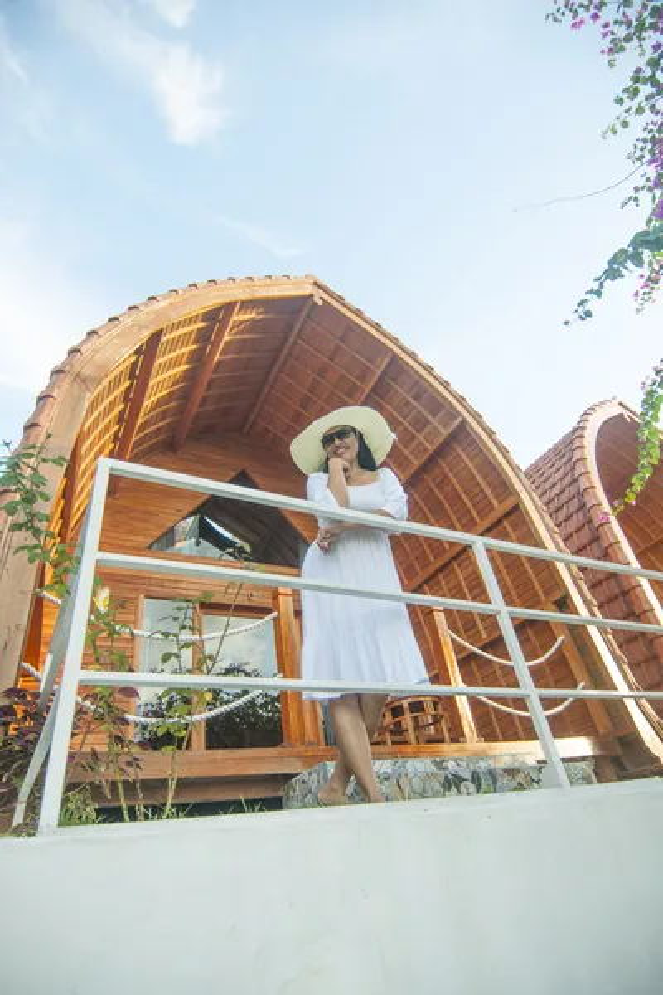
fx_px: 497
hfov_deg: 67.4
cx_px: 332
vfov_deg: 90.0
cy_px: 498
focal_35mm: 18
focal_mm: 12
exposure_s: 1/800
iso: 400
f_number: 4
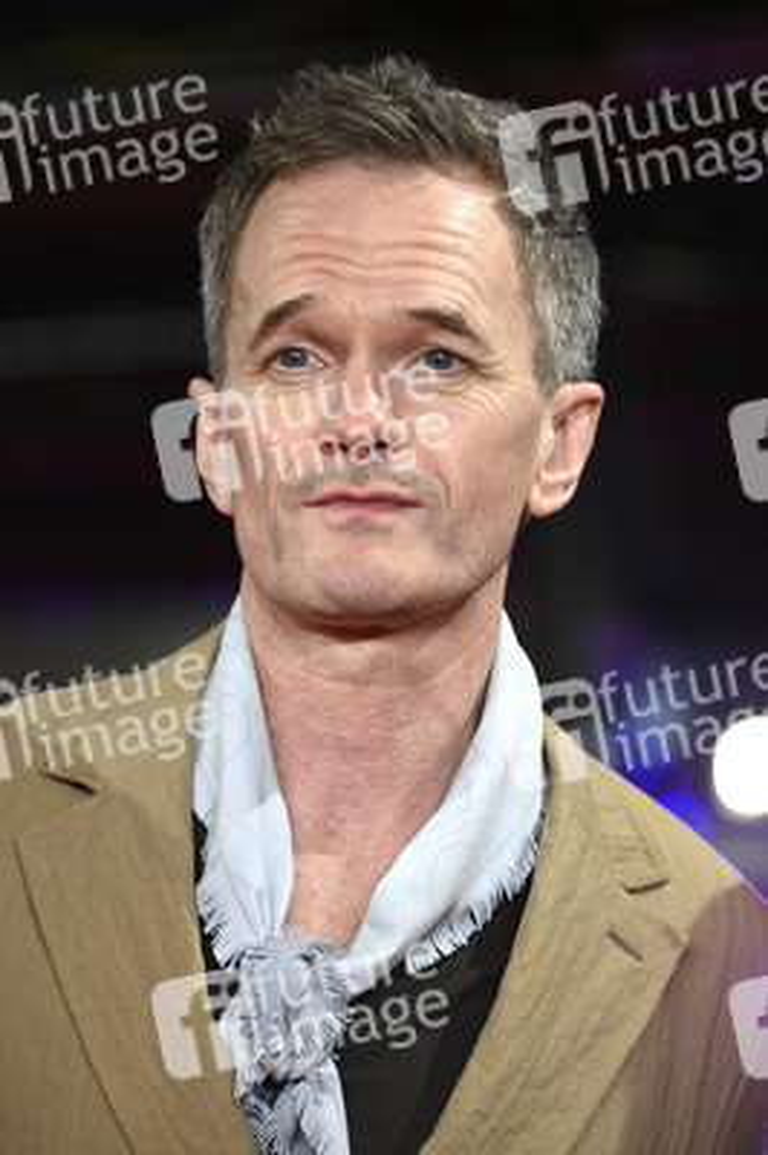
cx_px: 384
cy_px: 578
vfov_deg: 6.9
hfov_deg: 4.6
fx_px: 9616
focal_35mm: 300
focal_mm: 300
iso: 5000
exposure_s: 1/250
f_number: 5.6
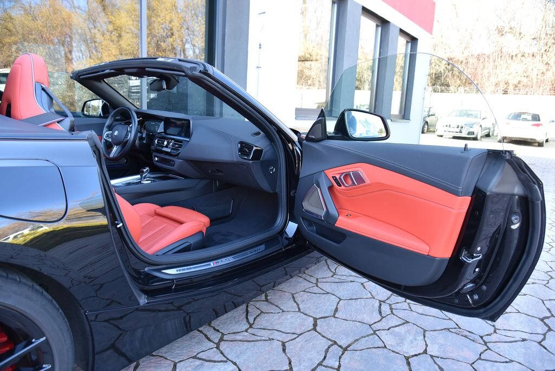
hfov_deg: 73.7
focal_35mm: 24
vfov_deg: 53.2
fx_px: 370
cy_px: 186
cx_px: 278
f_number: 4.5
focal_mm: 24
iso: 500
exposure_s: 1/80
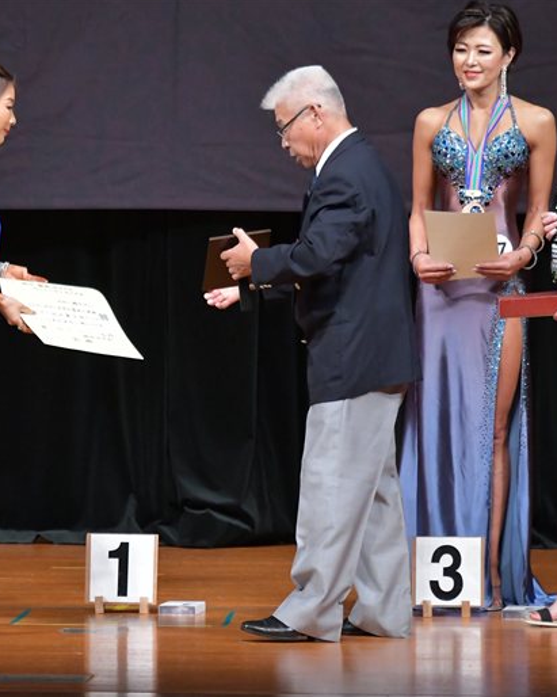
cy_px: 348
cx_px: 144
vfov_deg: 5.1
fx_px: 7874
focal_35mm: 382
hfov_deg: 4.1
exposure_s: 1/400
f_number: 5.6
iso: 5000
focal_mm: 180
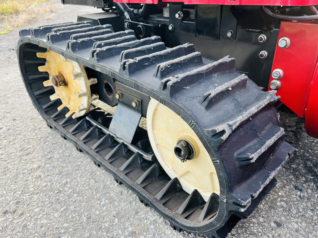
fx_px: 239
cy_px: 119
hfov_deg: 67.3
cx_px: 159
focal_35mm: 26
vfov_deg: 53.1
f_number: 1.6
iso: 40
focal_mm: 5.1
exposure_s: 1/165
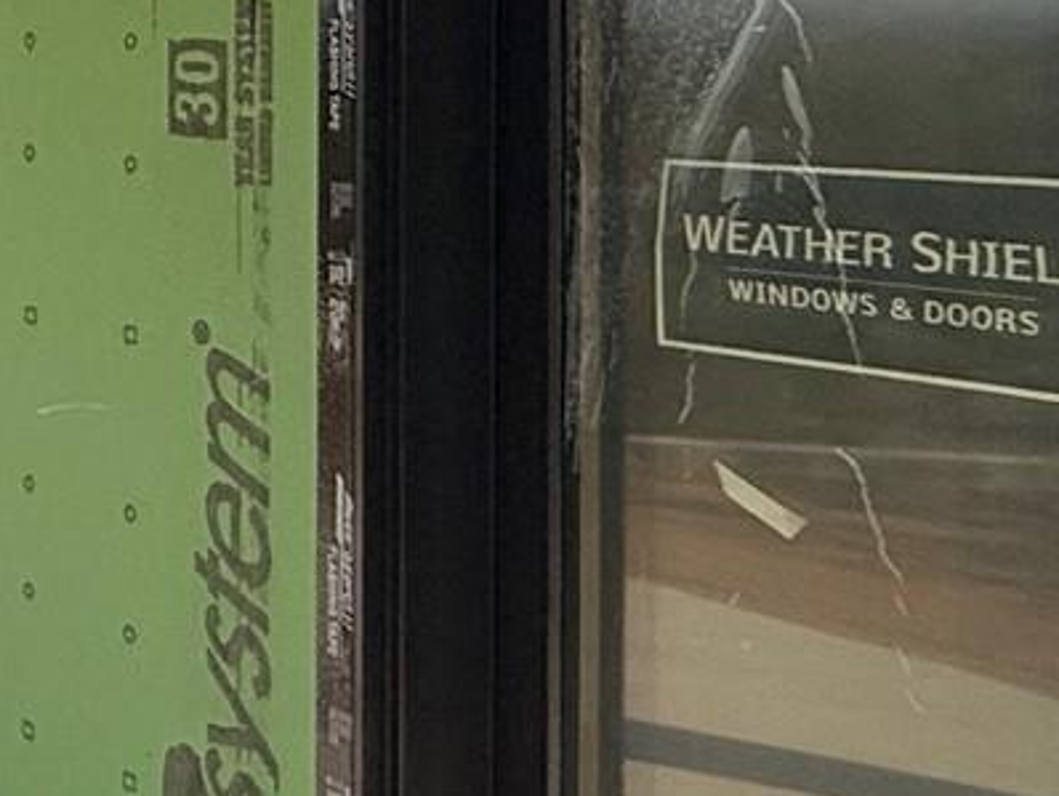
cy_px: 19
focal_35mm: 72
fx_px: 2204
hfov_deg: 15.3
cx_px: -1453
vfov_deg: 19.9
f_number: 2.2
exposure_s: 1/1698
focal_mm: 2.22
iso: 50
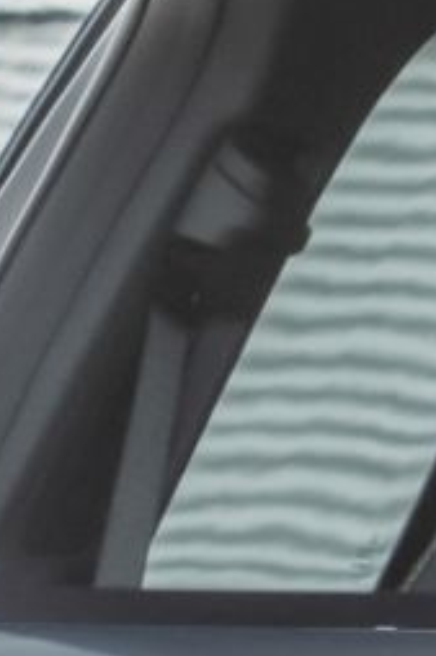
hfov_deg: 1.3
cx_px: 872
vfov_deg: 2.0
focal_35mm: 1020
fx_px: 18554
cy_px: 2089
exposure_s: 1/200
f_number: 11
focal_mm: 135
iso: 100
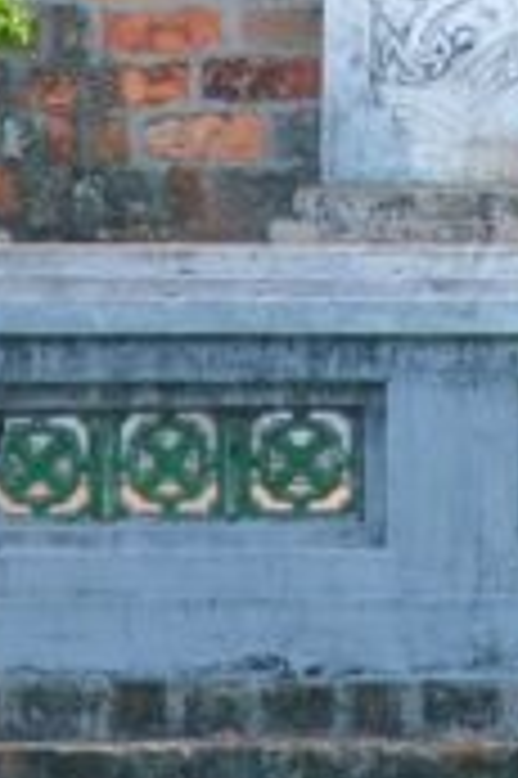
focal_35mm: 638
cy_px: -1417
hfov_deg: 2.1
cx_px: 1180
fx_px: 13797
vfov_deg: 3.2
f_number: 4
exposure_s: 1/750
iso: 800
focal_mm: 72.1
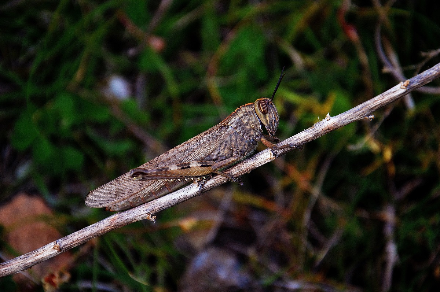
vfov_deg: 8.7
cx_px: 220
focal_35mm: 158
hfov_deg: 13.1
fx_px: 1923
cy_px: 146
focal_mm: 105
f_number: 5.6
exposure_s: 1/60
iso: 400
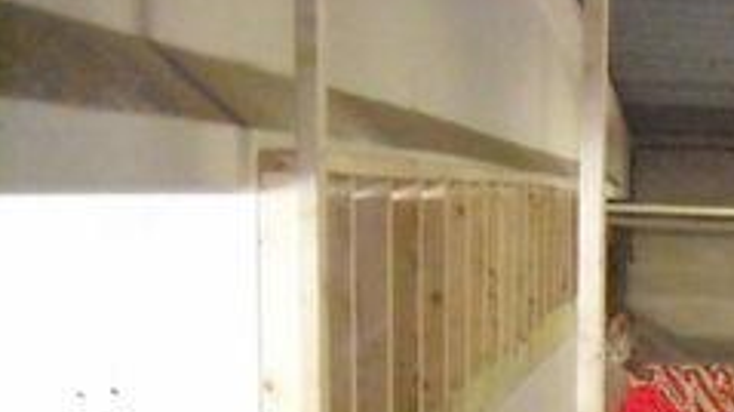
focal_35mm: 108
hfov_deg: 18.4
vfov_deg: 10.6
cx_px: 970
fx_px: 2100
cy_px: 707
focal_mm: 6.2
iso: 1600
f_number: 2.7
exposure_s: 1/80
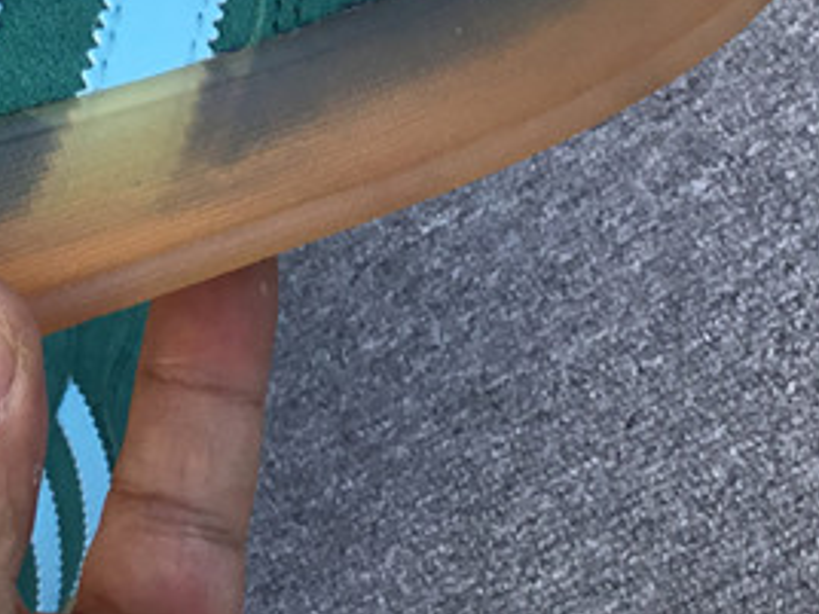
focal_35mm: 104
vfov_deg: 14.1
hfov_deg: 17.0
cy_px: 32
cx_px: -425
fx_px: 2461
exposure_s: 1/100
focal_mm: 3.3
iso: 40
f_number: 2.4
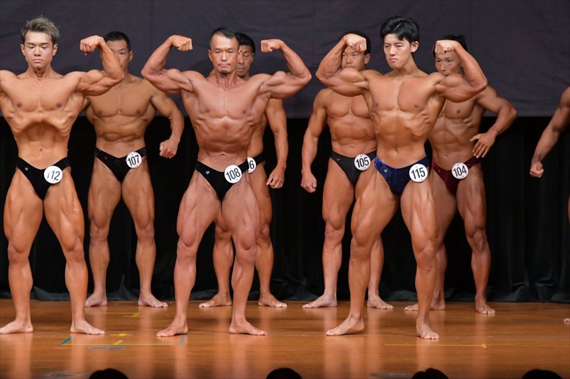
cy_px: 190
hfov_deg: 7.2
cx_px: 285
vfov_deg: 4.8
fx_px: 4510
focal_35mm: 285
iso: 5000
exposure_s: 1/400
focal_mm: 190
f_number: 5.6
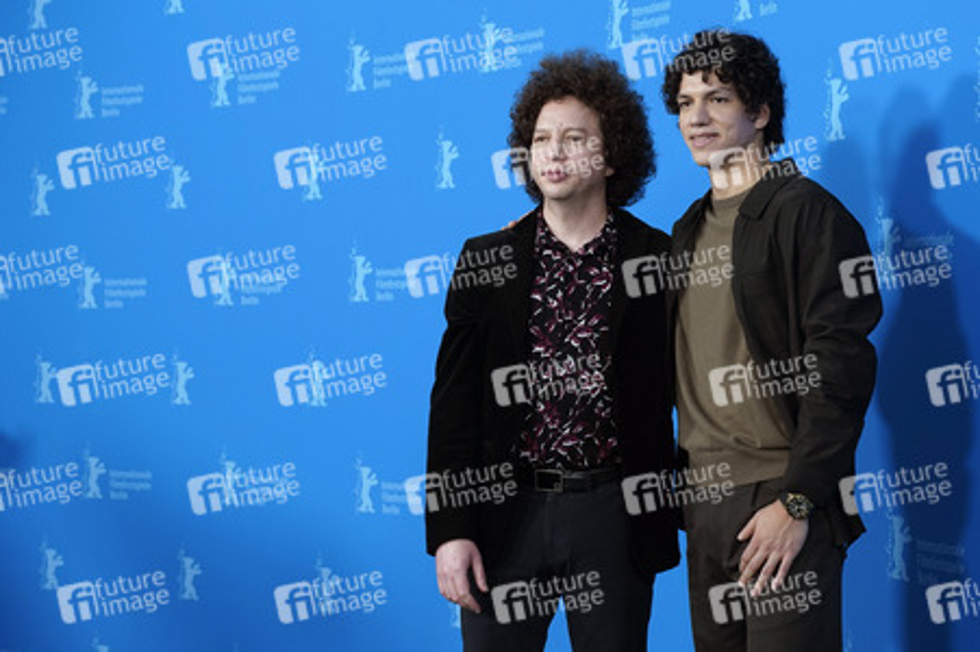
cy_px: 326
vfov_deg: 19.2
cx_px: 490
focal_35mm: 71
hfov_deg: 28.5
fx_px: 1931
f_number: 5.6
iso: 2000
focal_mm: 71
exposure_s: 1/160
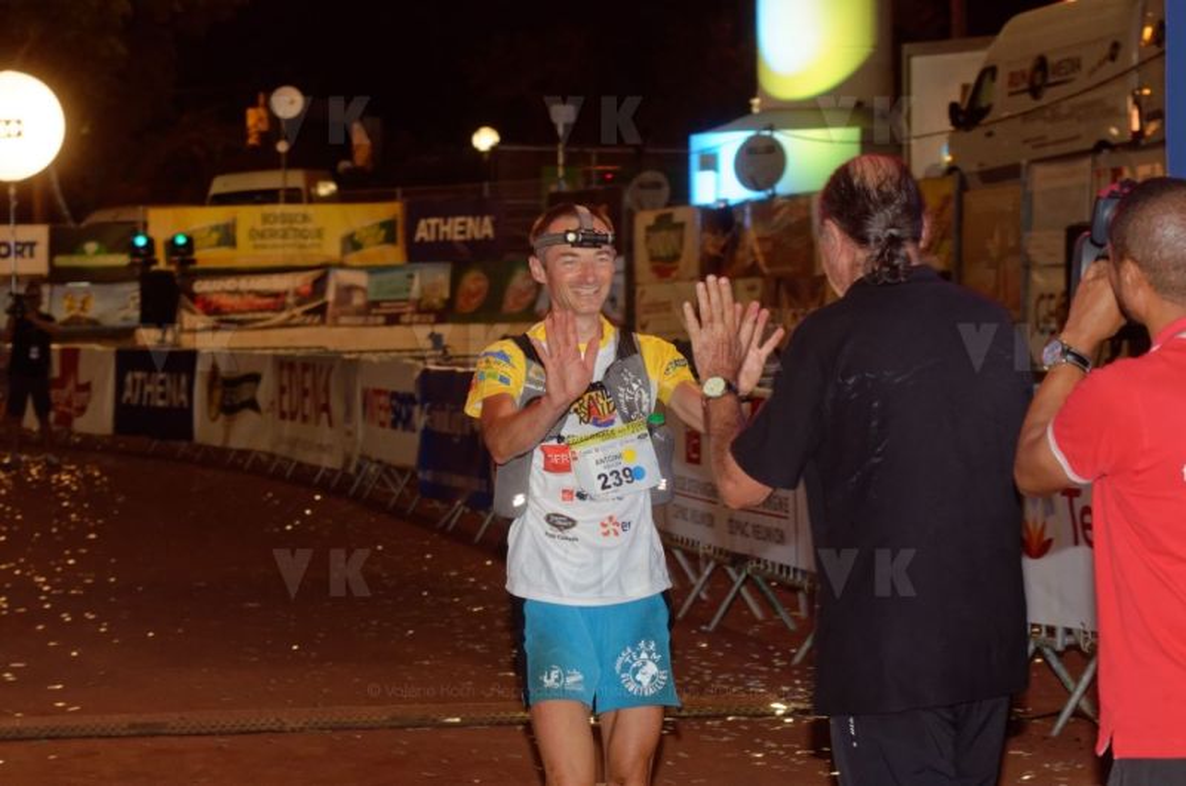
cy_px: 393
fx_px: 3452
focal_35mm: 105
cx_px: 593
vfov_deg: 13.0
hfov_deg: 19.5
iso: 1000
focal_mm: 70
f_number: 5.6
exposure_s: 1/50
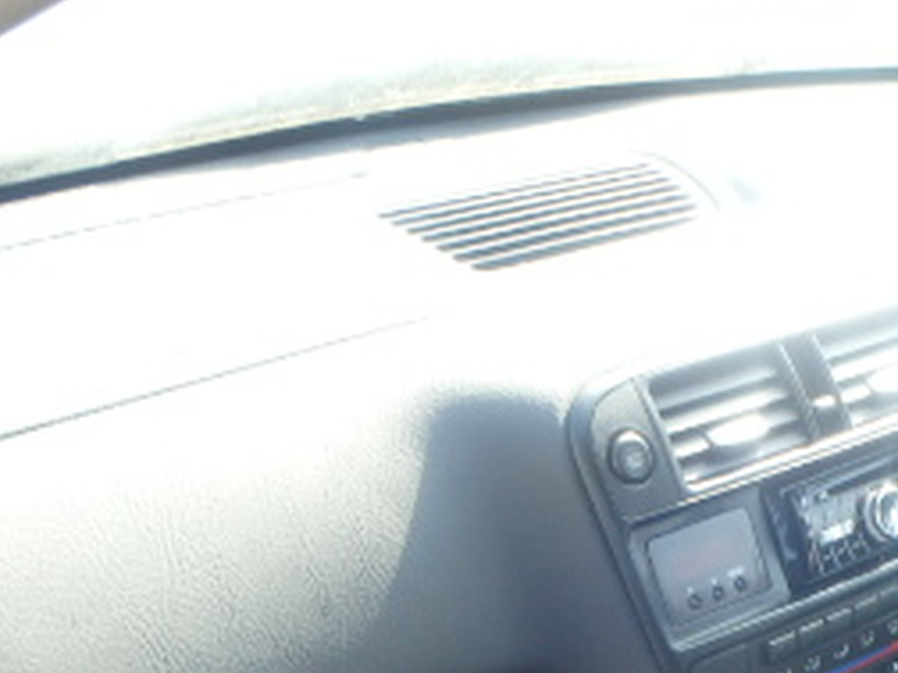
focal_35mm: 71
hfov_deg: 26.2
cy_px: 815
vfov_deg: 19.5
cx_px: 855
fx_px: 1842
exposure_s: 1/60
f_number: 3.9
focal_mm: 5
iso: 125
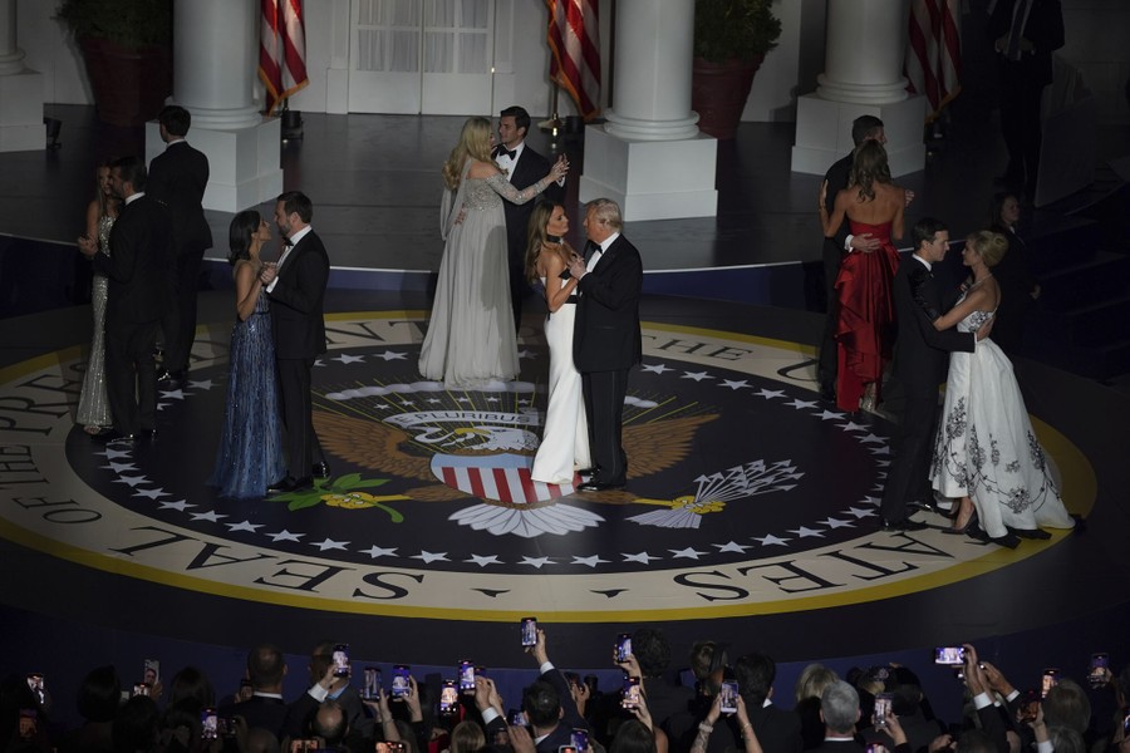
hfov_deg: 14.1
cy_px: 376
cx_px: 565
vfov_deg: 9.4
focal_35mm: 146
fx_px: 4582
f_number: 2.8
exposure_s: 1/320
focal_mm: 146
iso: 800
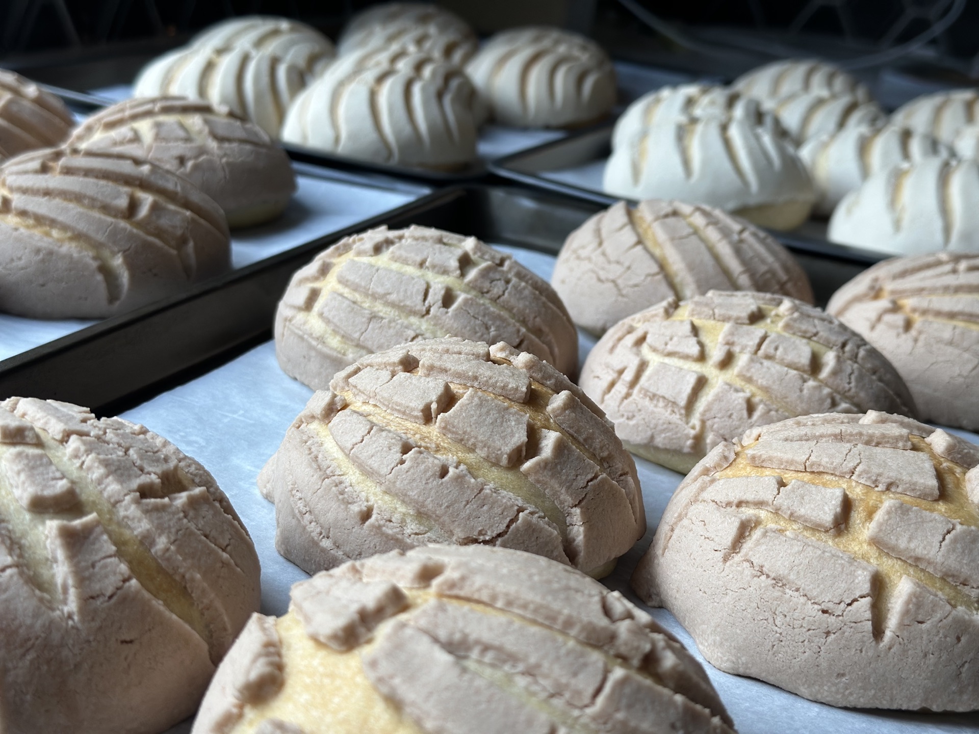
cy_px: 367
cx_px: 490
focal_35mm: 48
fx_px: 1358
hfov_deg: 39.7
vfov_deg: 30.3
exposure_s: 1/211
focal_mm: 6.86
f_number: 1.78
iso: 80
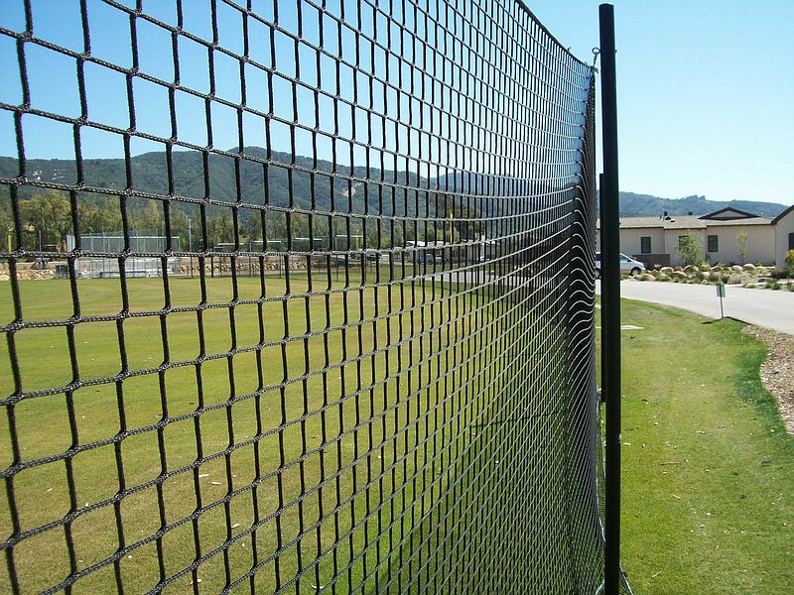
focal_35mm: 36
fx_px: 826
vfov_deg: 39.7
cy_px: 298
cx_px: 397
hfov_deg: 51.4
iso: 80
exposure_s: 1/373
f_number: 4.8
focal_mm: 6
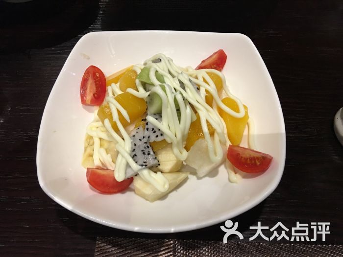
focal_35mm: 29
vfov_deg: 48.2
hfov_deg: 61.7
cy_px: 128
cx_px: 172
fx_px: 287
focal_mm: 4.15
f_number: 2.2
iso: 80
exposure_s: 1/10
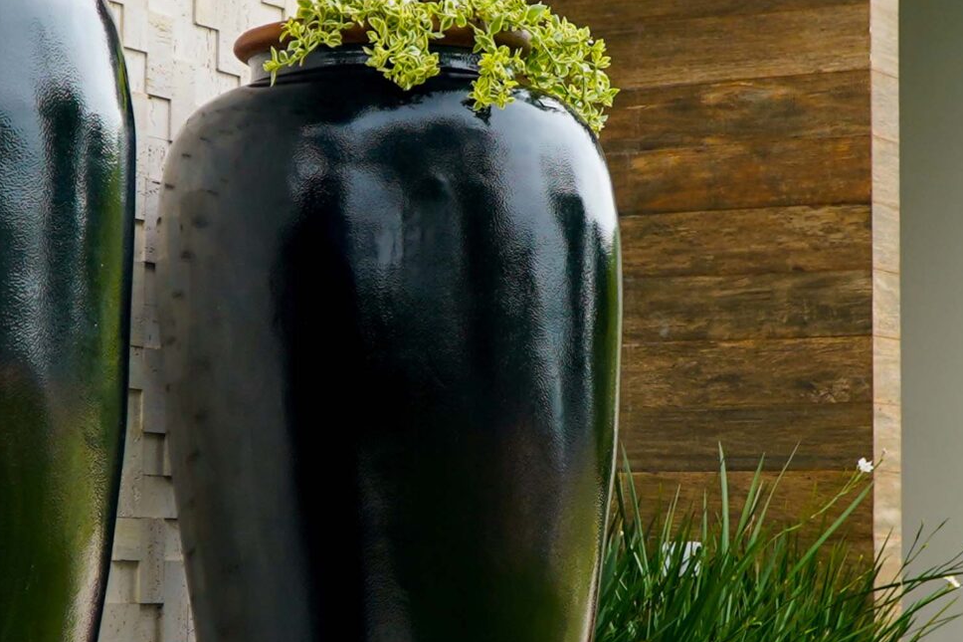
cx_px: 436
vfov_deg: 10.8
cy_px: 339
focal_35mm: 127
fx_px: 3396
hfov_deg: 16.1
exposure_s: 1/250
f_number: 4
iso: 80
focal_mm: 32
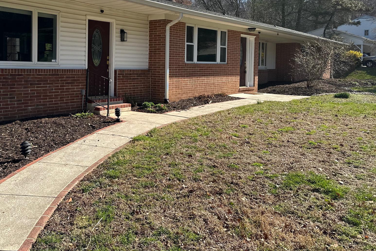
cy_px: 73
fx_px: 345
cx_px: 132
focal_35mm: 33
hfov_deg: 56.3
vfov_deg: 39.2
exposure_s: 1/3155
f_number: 1.78
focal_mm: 6.86
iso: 80
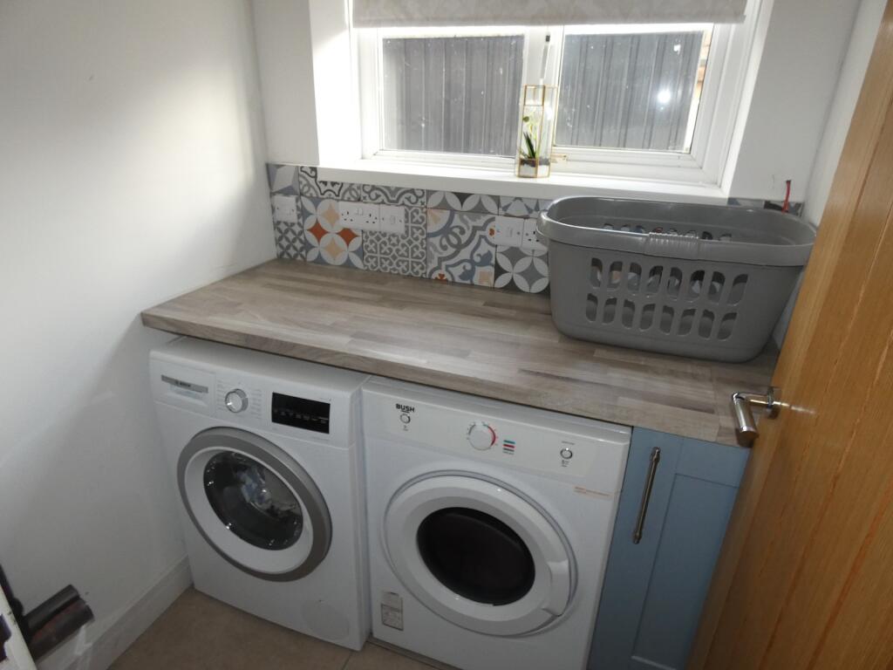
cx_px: 446
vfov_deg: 66.0
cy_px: 335
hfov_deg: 81.7
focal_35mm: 20
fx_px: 516
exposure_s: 1/125
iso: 250
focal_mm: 3.6
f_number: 2.8
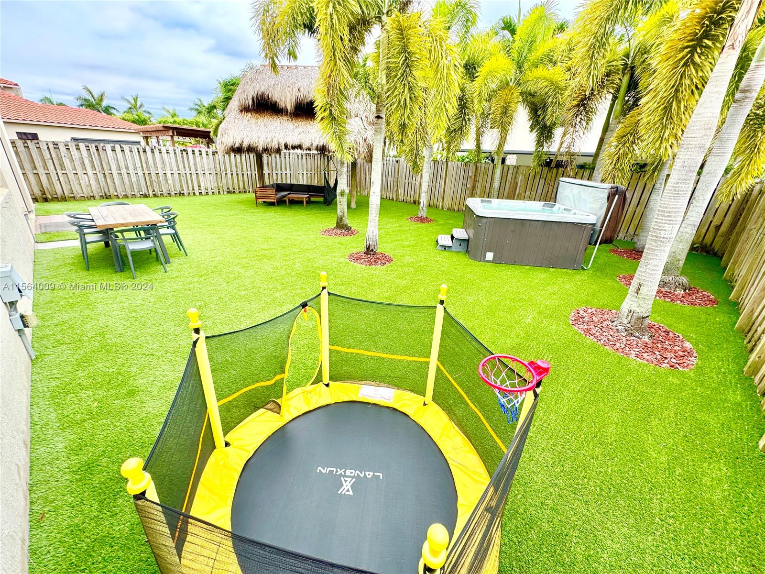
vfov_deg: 85.7
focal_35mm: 14
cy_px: 287
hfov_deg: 102.1
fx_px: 309
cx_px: 382
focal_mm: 2.22
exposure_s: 1/403
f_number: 2.2
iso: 40
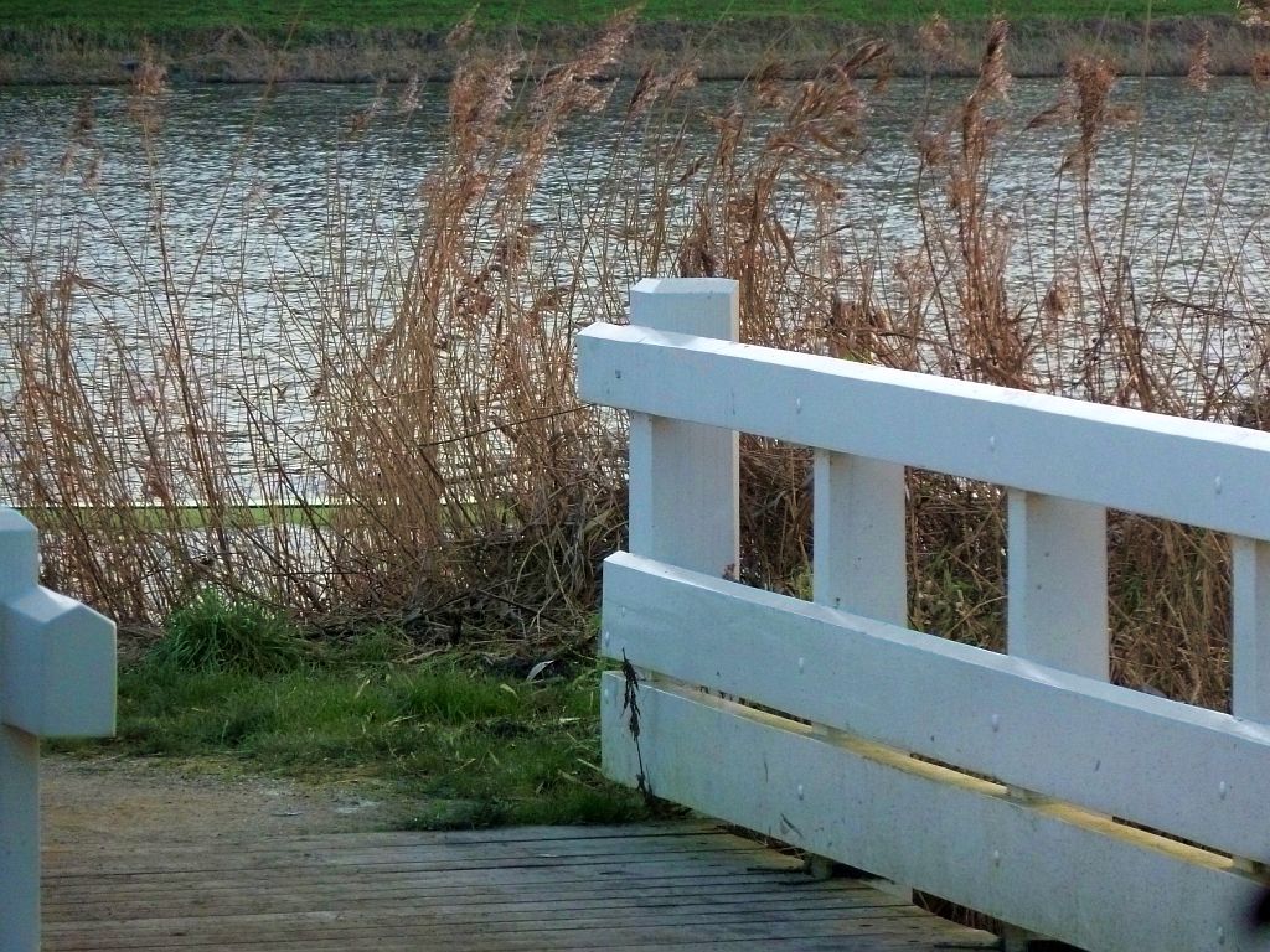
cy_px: 476
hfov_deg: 7.6
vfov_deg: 5.7
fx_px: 9539
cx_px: 635
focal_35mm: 260
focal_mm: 42.6
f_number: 4.7
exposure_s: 1/400
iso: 640
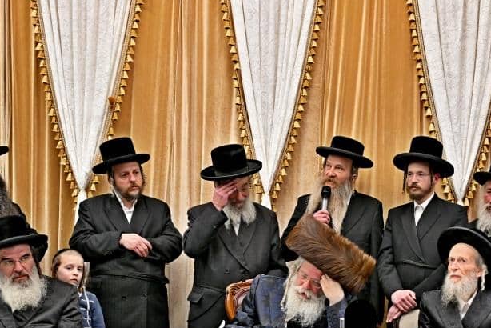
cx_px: 326
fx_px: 682
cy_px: 254
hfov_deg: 39.1
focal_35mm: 50
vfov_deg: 26.6
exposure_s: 1/200
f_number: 4
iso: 800
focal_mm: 30
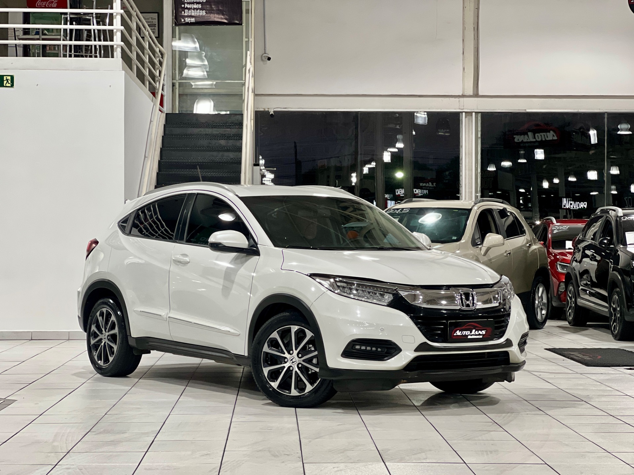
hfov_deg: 25.3
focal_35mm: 77
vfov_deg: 19.1
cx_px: 317
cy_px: 238
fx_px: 1410
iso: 250
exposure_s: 1/40
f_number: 2.8
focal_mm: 9
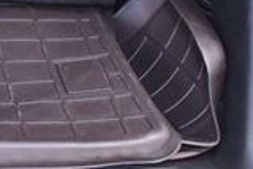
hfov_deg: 12.6
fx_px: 1013
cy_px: -73
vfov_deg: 9.3
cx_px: -239
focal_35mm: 144
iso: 4500
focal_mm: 18
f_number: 3.5
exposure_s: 1/60
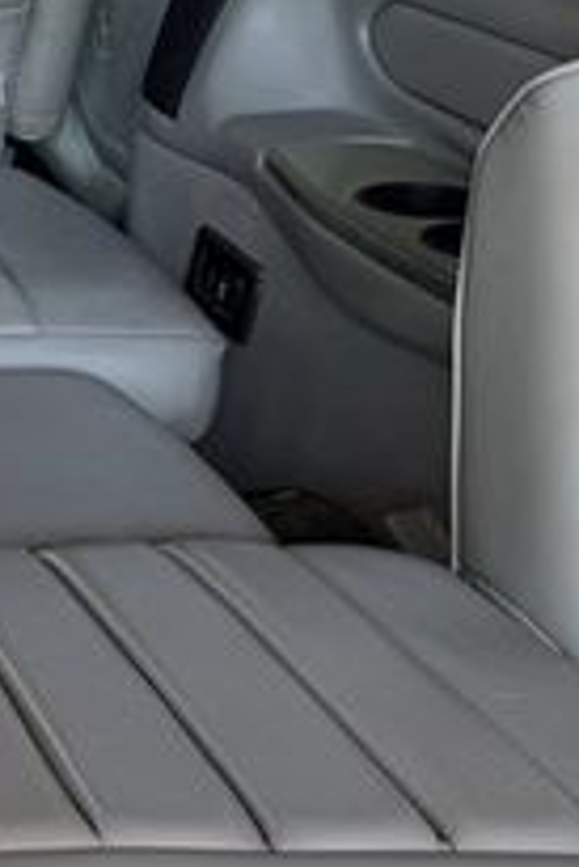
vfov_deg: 25.9
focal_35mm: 78
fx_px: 1878
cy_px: 317
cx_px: -587
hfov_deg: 14.5
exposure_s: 1/220
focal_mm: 6.76
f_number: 1.78
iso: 200
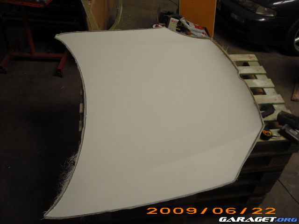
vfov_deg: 38.7
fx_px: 320
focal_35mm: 37
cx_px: 150
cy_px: 112
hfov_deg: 50.1
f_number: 2.7
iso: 100
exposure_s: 1/40
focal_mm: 6.2
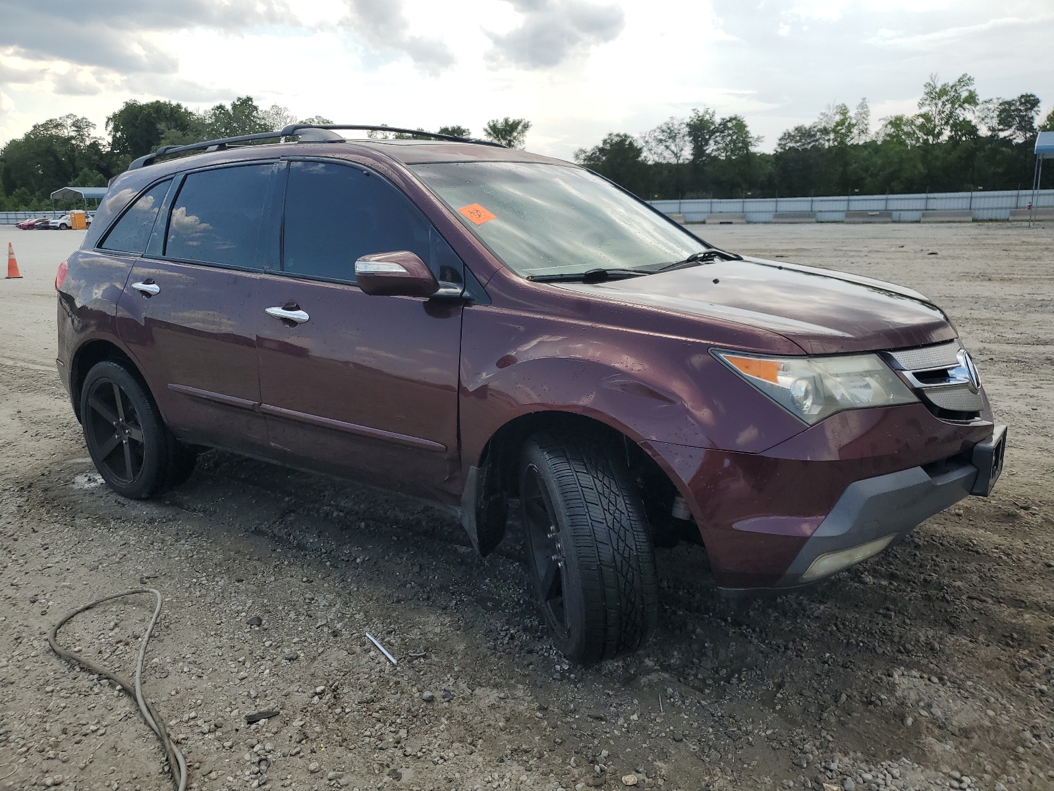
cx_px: 527
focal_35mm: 26
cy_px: 396
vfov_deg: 53.1
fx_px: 792
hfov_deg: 67.3
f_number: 1.5
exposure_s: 1/2000
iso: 50
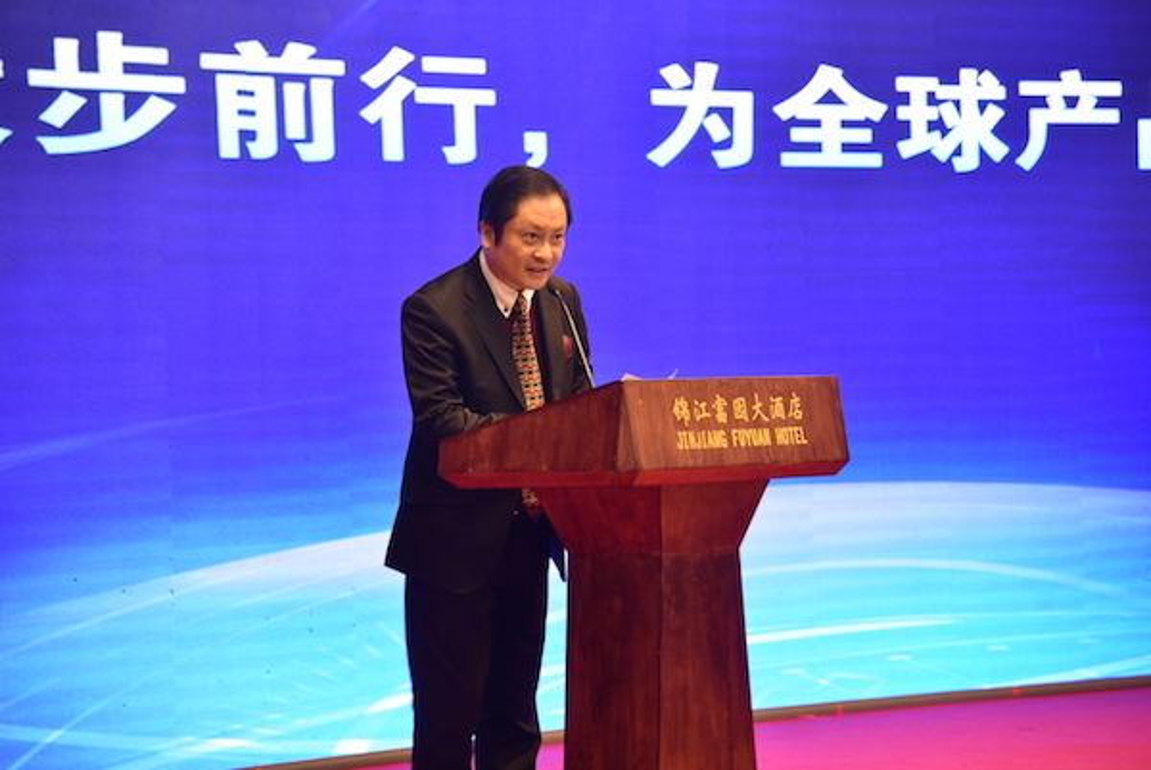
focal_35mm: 120
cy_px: 385
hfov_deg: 17.0
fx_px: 3839
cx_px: 576
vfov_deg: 11.4
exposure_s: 1/60
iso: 1600
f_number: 4
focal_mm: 120
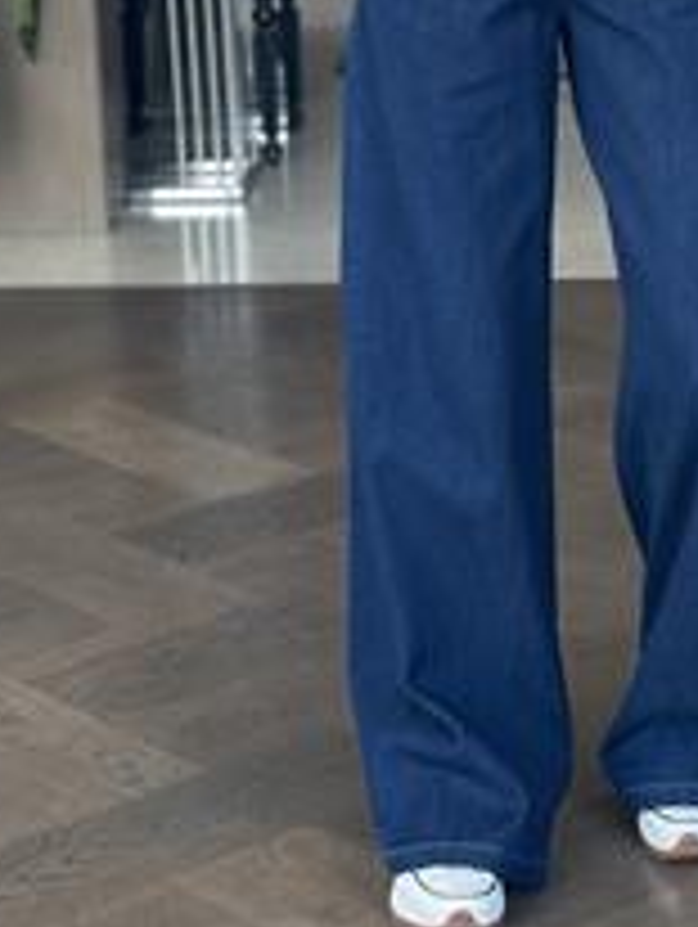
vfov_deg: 16.2
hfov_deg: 12.5
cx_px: 567
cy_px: -54
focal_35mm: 118
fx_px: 3166
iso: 125
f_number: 1.78
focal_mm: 6.86
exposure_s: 1/100
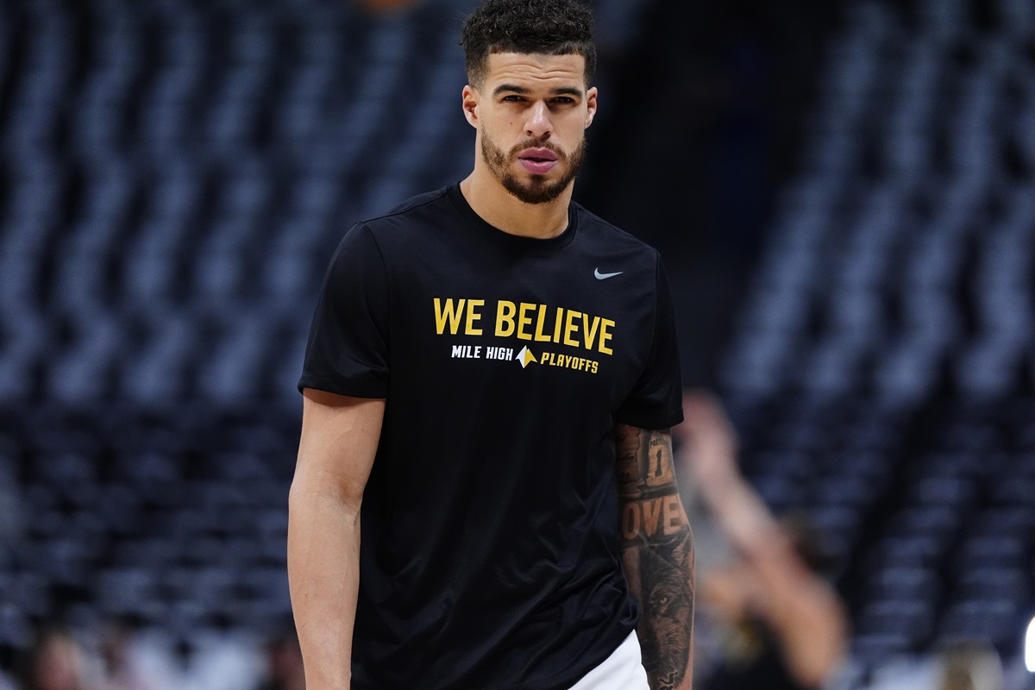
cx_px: 518
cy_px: 345
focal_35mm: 300
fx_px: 8624
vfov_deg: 4.6
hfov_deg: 6.9
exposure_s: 1/1600
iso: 4000
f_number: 2.8
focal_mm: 300
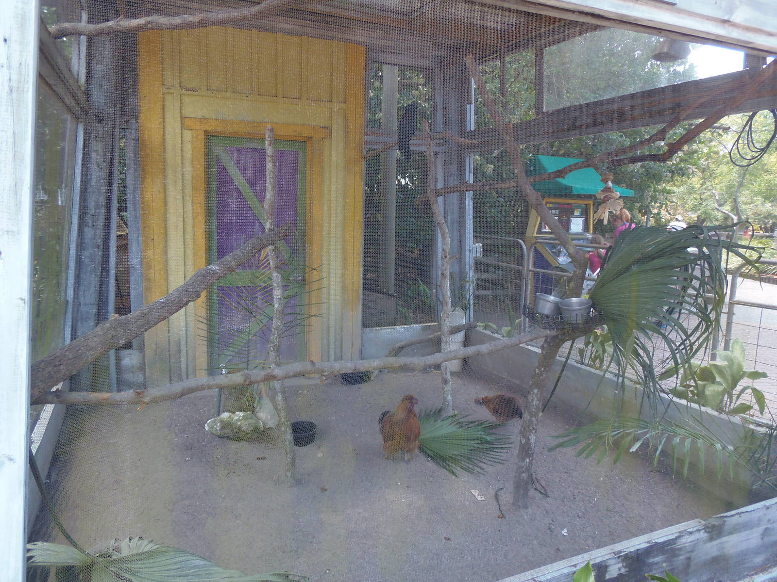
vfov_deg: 56.8
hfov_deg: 71.6
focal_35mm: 24
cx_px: 388
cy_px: 291
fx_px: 539
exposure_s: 1/40
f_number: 2.9
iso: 64
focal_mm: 4.3
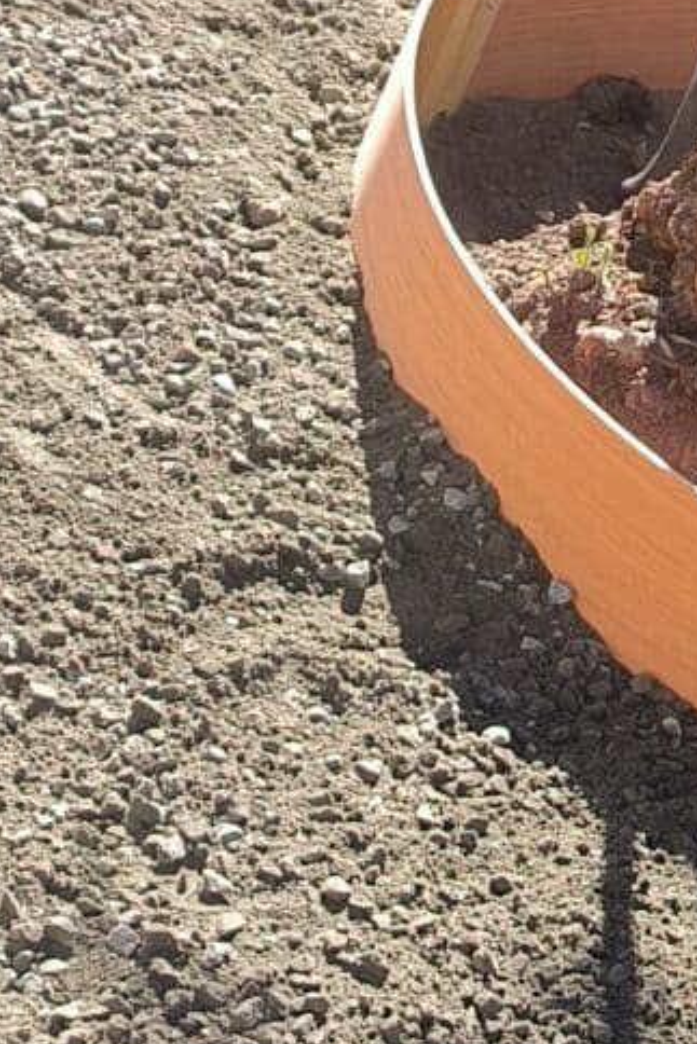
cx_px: 949
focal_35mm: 132
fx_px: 3830
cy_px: 863
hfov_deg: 10.2
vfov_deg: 15.4
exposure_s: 1/187
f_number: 1.7
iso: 50
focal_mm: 5.24
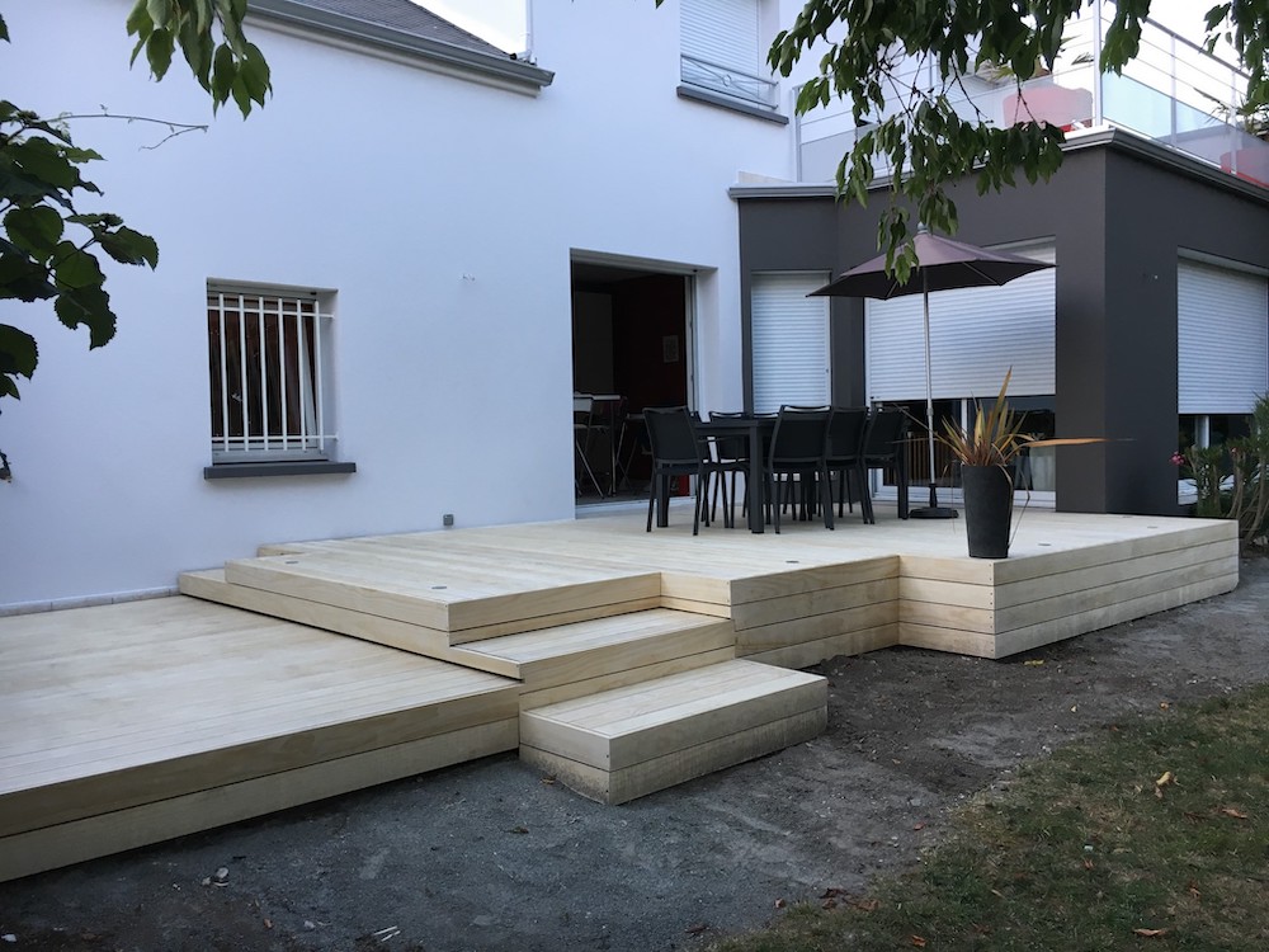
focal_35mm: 29
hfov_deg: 61.7
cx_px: 634
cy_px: 476
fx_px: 1063
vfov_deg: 48.2
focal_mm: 4.15
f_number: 2.2
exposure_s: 1/33
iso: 80
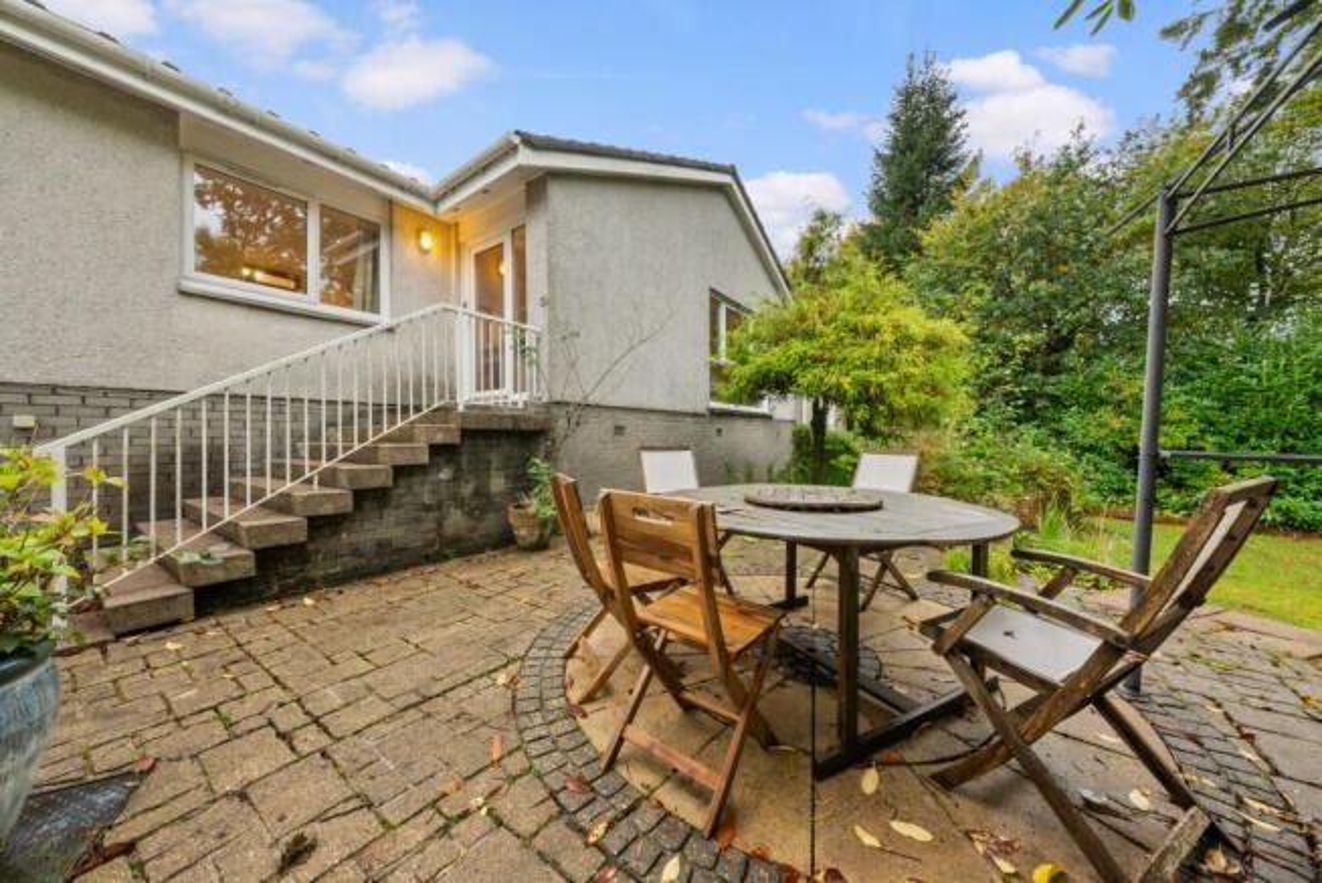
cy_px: 442
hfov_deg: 112.6
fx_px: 441
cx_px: 661
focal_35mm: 12
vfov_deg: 90.1
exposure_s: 1/1.25
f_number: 22
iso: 640
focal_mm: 12
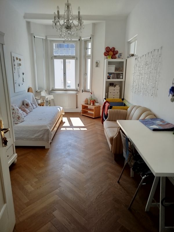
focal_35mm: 24
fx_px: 161
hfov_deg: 56.8
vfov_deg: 71.6
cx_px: 87
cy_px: 116
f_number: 1.7
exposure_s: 1/100
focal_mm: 5.31
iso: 80
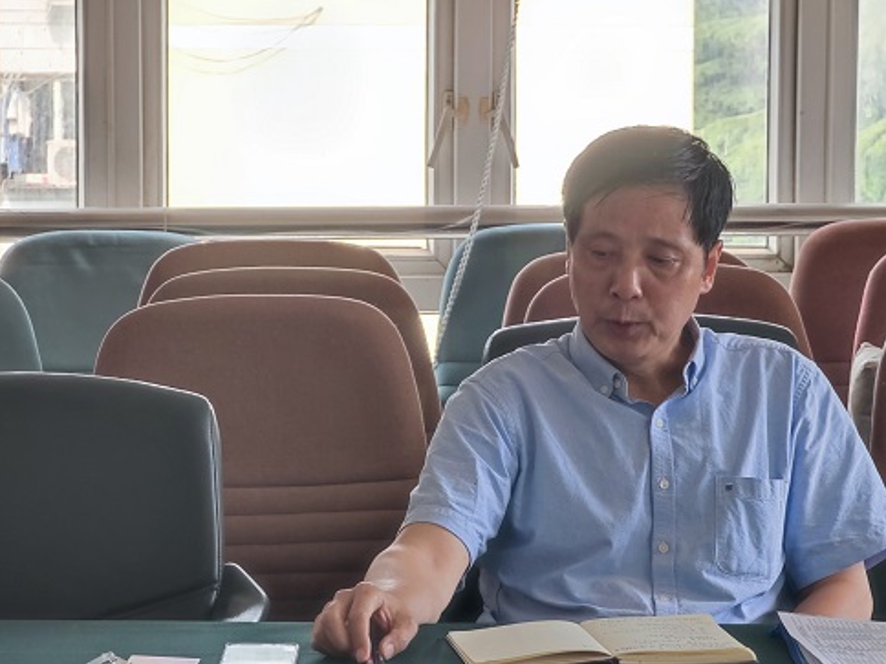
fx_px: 4300
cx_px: 580
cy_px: 399
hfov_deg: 11.8
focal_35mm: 168
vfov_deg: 8.8
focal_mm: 22
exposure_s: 1/50
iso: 552
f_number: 4.1
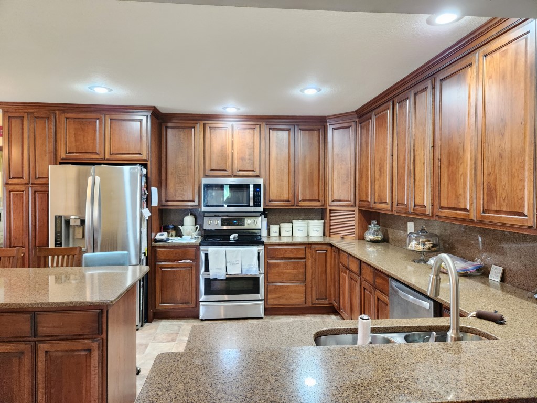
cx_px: 268
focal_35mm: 23
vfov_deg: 58.9
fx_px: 357
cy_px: 202
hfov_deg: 73.9
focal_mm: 5.4
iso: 1000
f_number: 1.8
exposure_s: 1/120
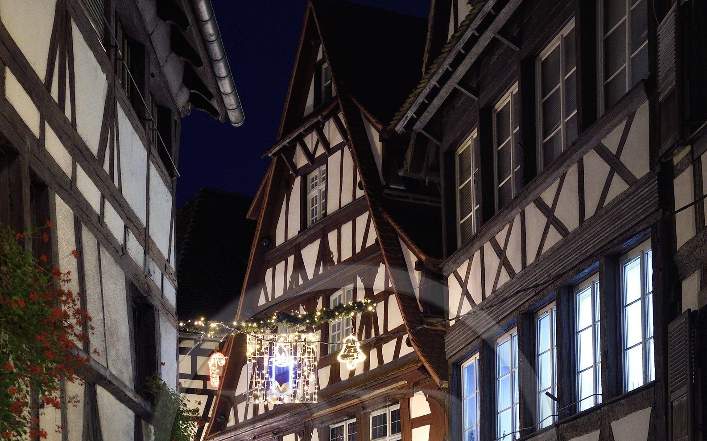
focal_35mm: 71
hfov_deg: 29.0
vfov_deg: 17.8
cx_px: 352
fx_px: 1368
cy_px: 473
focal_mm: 46
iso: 1600
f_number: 6.3
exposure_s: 1/6
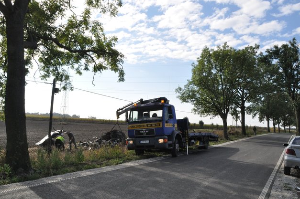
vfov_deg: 46.3
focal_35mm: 28
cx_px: 152
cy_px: 99
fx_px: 233
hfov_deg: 65.5
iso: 1600
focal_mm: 18
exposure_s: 1/640
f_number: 22
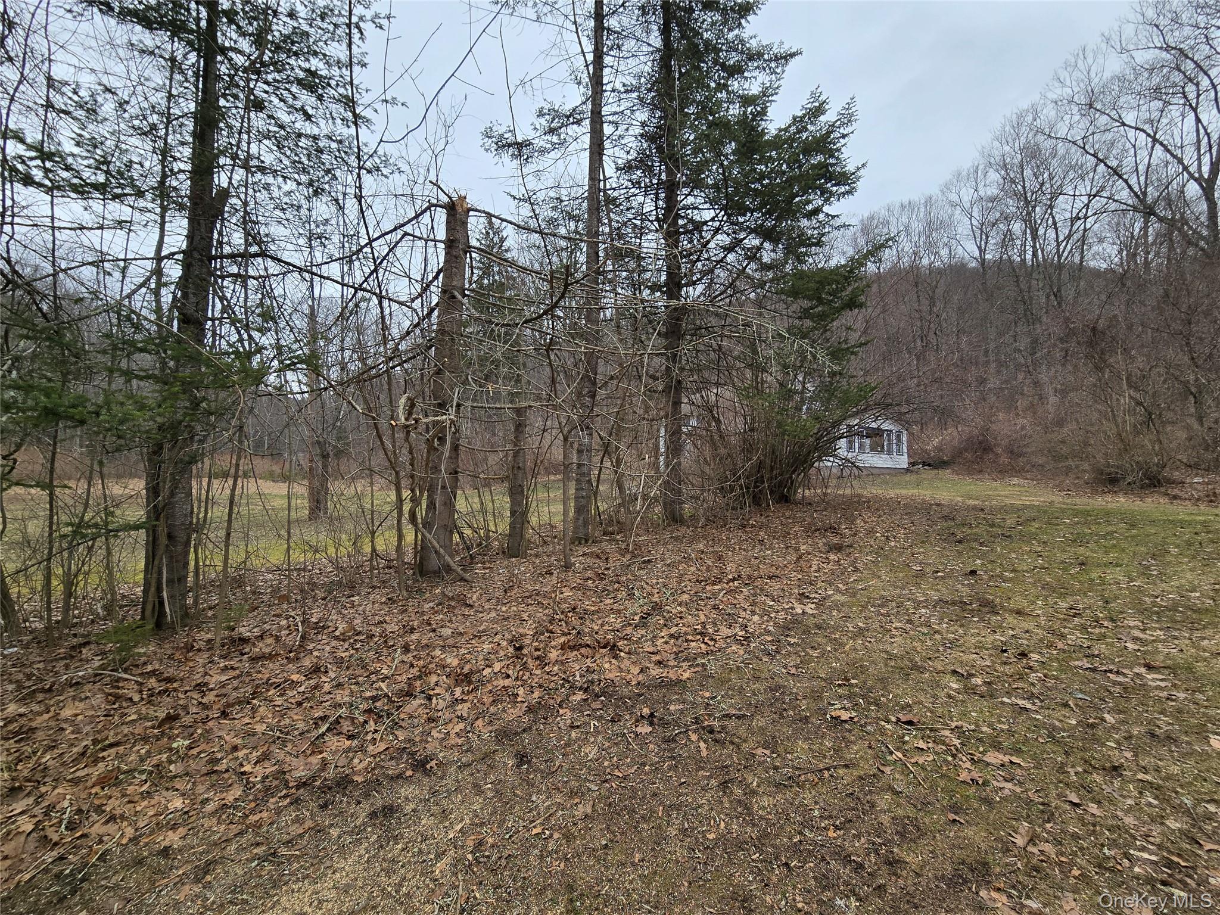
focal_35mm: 13
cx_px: 610
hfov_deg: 106.2
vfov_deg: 89.9
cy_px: 458
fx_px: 458
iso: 50
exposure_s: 1/648
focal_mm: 2.2
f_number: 2.2
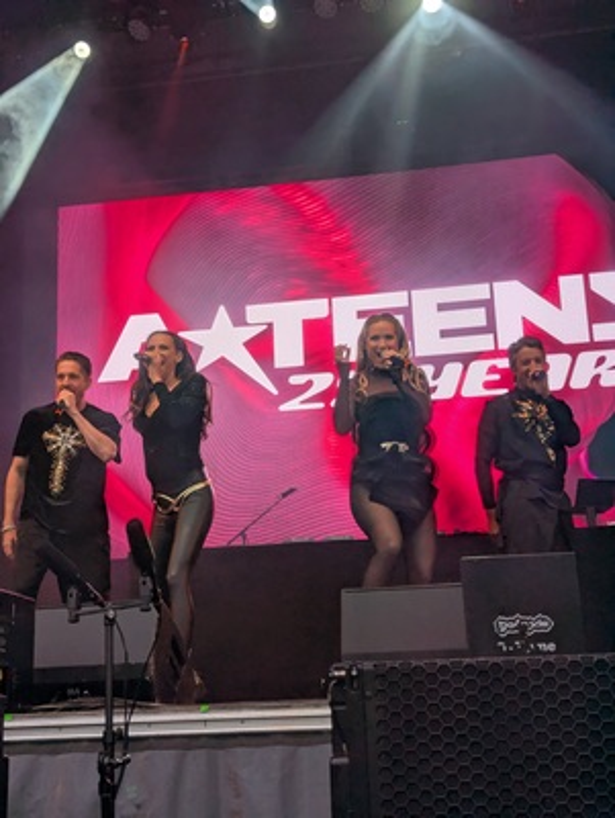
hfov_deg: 30.3
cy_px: 409
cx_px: 308
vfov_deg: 39.6
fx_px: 1135
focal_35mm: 48
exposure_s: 1/392
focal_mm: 6.81
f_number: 1.85
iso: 44
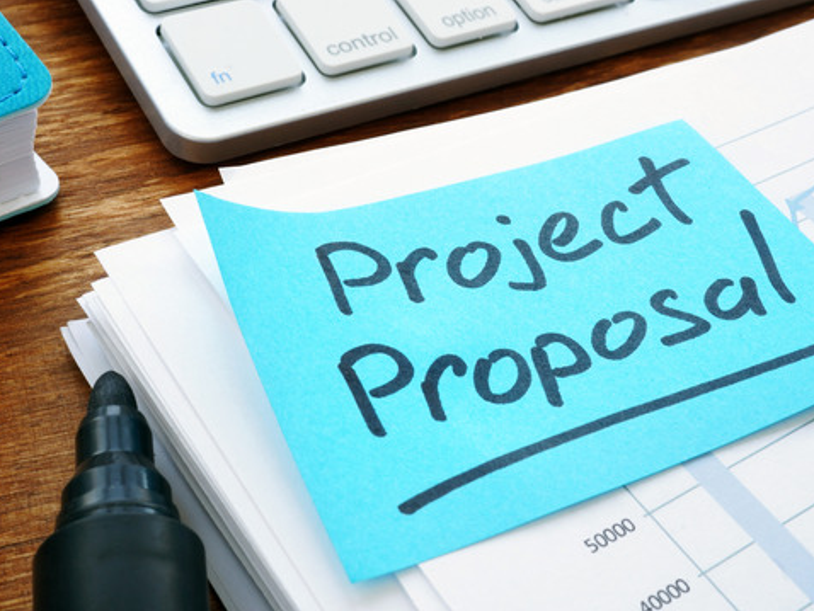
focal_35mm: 49
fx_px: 1153
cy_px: 306
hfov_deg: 38.8
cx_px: 450
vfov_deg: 29.7
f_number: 20
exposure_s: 1/3.33
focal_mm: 30
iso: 200
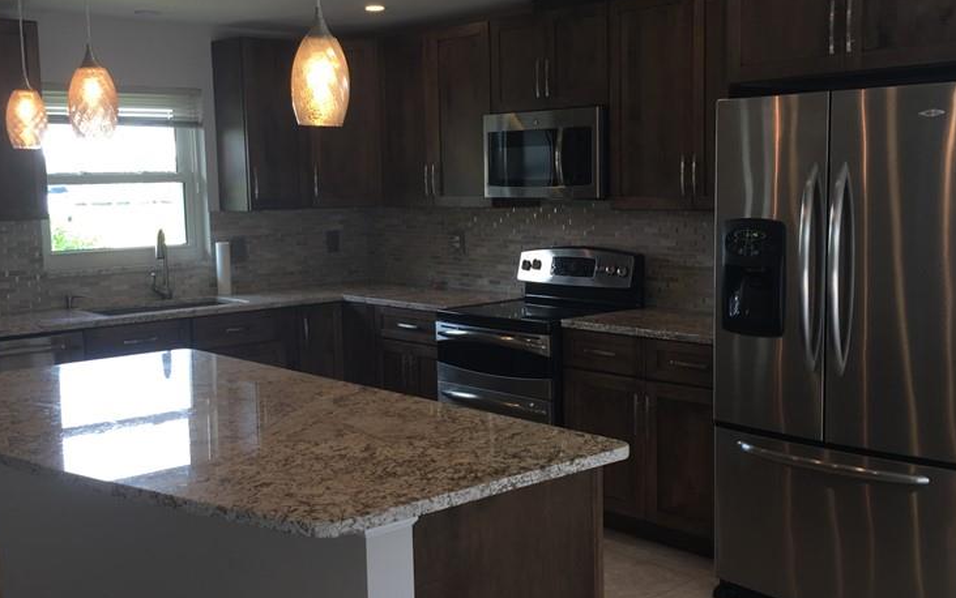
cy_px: 298
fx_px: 1121
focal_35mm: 43
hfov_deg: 46.2
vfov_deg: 29.9
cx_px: 469
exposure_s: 1/44
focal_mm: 4.15
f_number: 2.2
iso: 25
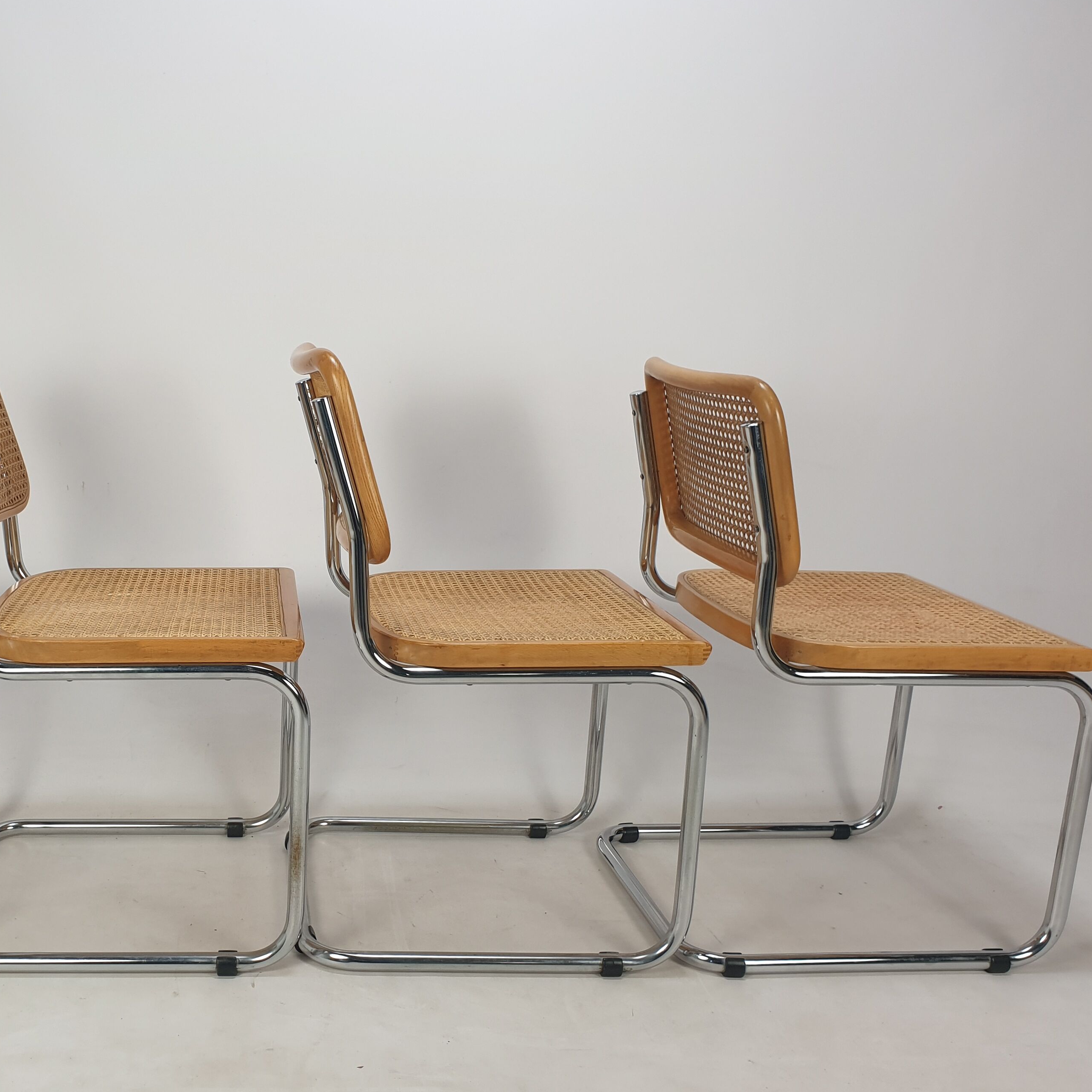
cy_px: 622
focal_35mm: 36
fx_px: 1285
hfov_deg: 44.6
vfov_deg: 45.9
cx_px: 280
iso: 64
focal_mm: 4.3
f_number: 2.4
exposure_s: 1/100
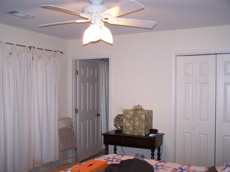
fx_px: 252
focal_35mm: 38
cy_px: 86
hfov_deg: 49.0
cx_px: 115
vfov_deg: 37.7
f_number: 2.8
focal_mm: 6.3
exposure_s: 1/60
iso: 140
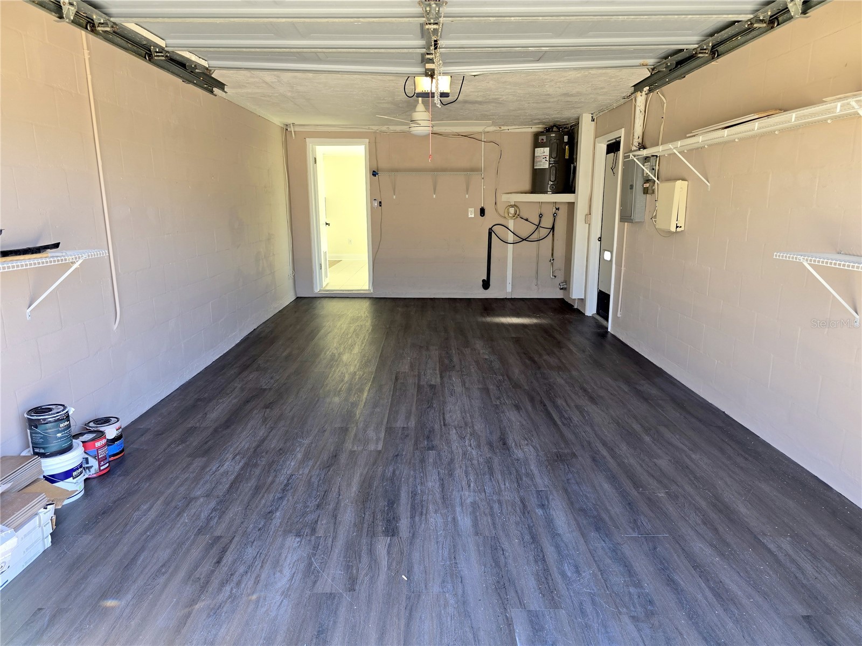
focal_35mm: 23
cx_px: 431
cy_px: 323
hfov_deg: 73.9
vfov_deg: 58.9
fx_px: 573
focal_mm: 6.3
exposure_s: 1/180
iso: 64
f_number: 1.7
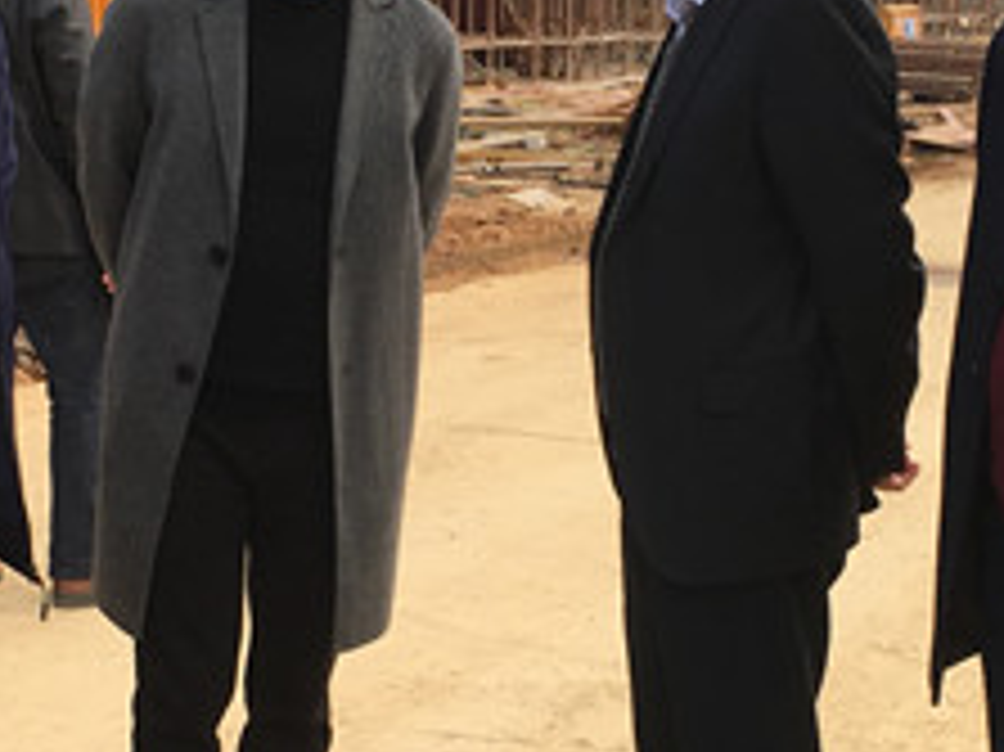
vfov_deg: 16.2
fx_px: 2638
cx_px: 441
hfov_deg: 21.5
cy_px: 516
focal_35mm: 91
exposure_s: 1/630
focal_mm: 4.15
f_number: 2.2
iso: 25
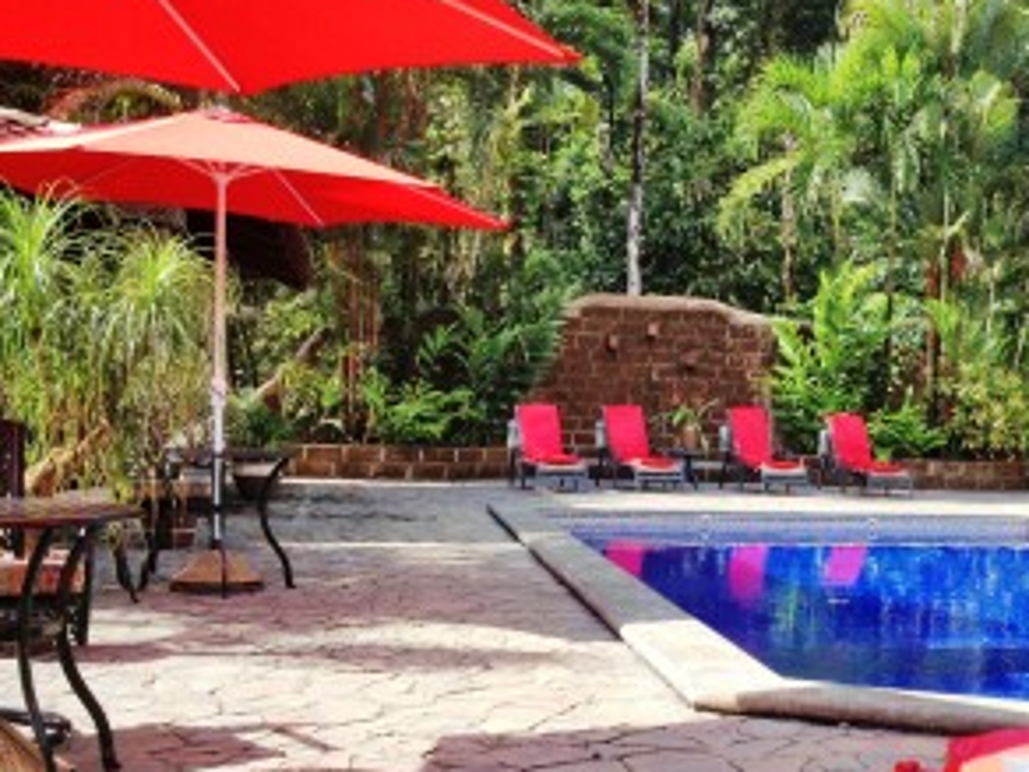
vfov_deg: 26.8
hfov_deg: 34.7
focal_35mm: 54
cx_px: 779
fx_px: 1605
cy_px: 550
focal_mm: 4.28
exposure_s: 1/569
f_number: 2.4
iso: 50
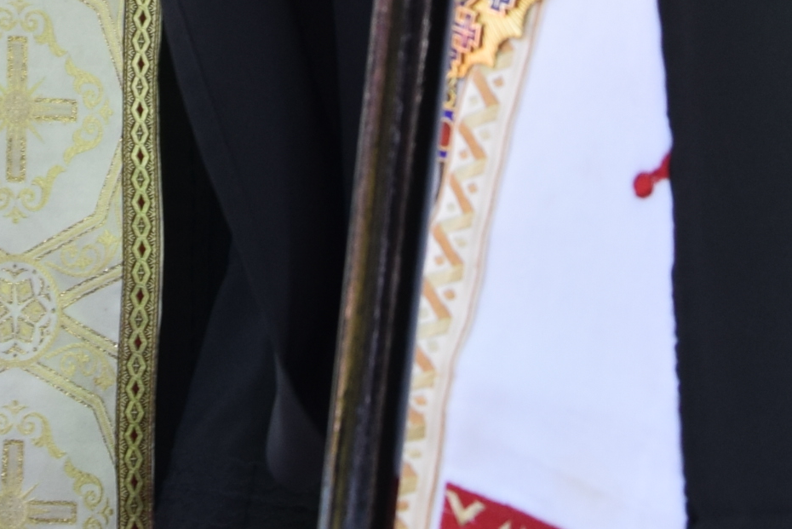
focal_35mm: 203
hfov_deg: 10.1
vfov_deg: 6.5
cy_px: -621
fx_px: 4468
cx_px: 340
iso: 200
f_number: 5
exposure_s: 1/200
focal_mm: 28
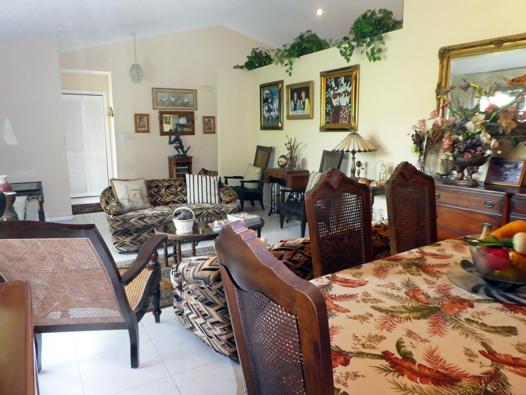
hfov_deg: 71.6
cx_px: 263
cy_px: 198
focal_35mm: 24
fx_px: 365
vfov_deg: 56.8
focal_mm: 4.3
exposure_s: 1/60
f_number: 3.3
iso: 800
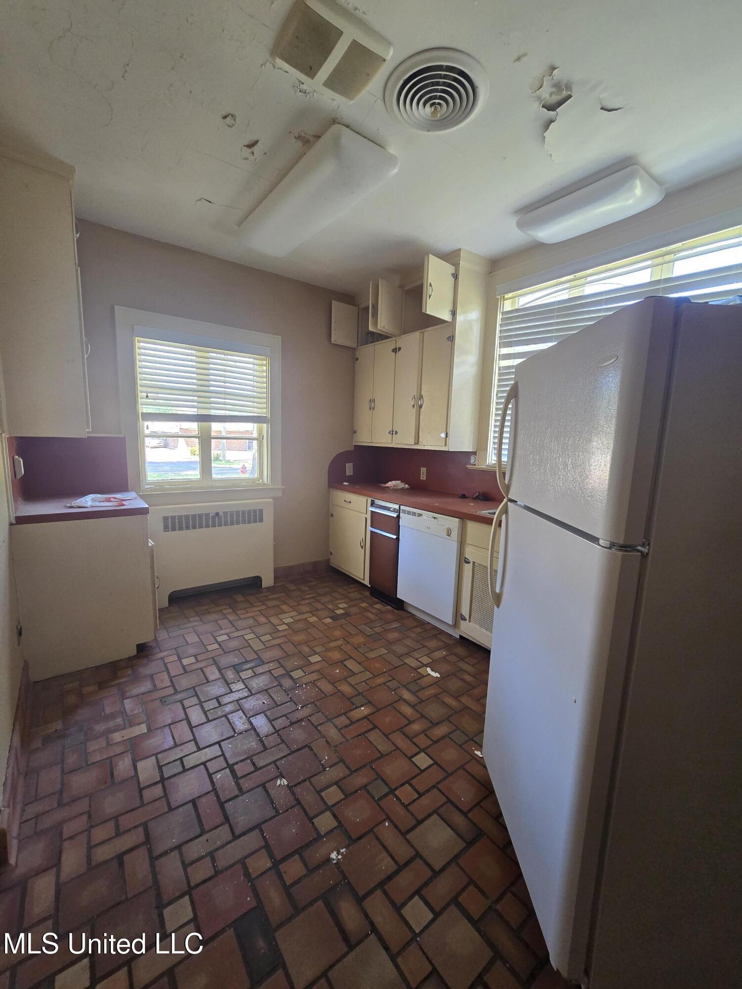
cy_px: 494
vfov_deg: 106.2
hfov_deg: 89.9
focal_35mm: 13
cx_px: 371
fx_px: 372
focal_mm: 2.2
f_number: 2.2
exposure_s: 1/60
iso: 160
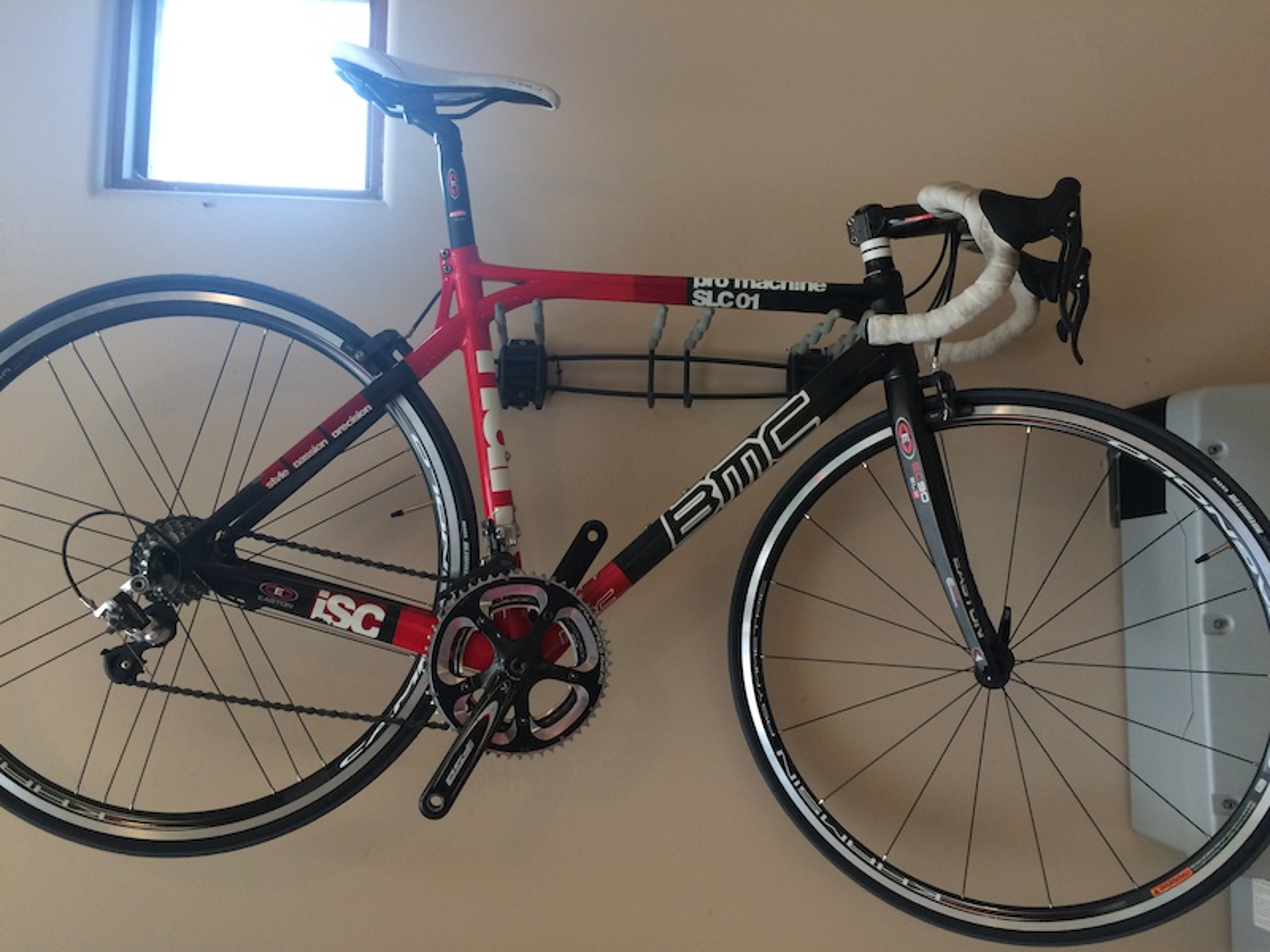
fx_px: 1064
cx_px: 635
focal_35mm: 29
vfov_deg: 48.2
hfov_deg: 61.7
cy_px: 476
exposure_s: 1/30
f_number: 2.2
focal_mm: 4.15
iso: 100
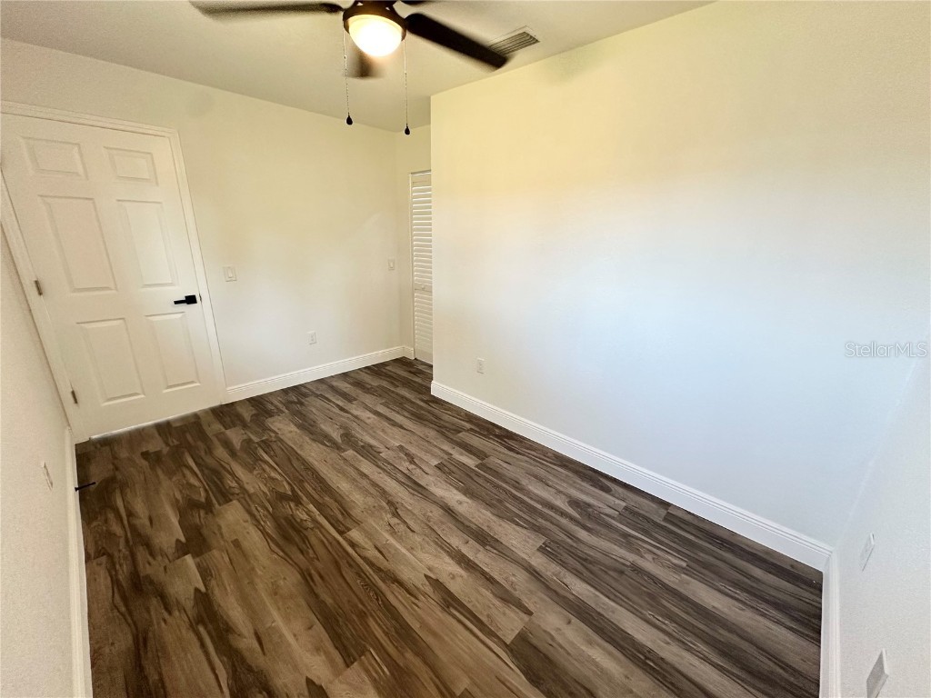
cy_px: 349
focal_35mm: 14
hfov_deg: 102.1
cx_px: 466
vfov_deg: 85.7
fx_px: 377
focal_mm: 2.22
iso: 160
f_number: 2.2
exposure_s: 1/60
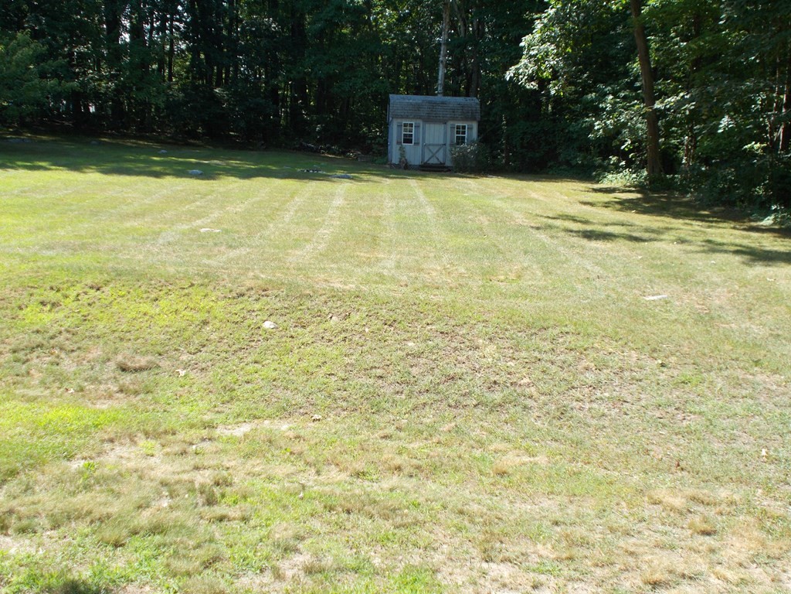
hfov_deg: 47.9
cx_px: 396
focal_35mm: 39
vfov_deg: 36.8
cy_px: 297
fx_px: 891
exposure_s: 1/160
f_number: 3.9
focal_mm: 6.9
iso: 80
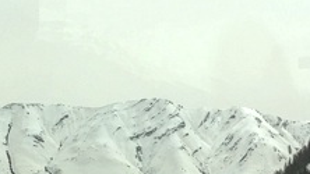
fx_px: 1200
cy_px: 276
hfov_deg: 14.7
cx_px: 110
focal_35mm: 146
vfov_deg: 8.1
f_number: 2.2
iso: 25
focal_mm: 4.15
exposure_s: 1/358
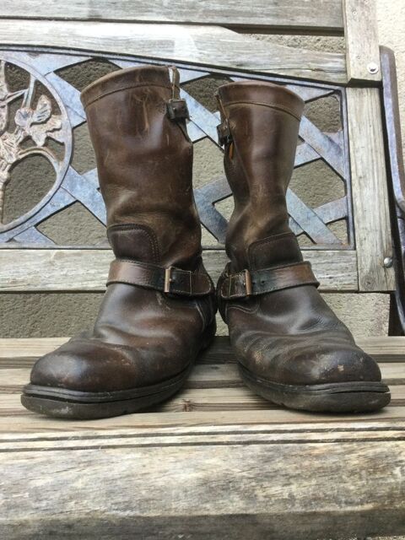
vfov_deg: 58.4
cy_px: 270
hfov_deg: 45.4
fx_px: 484
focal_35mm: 31
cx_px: 202
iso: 50
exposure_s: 1/33
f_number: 2.4
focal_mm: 3.3
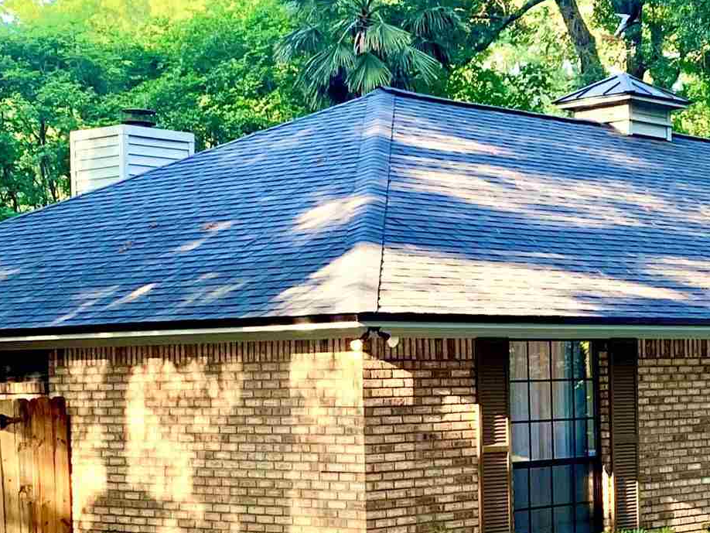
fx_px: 1785
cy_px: 452
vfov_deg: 16.8
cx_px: 626
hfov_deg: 22.0
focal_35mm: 87
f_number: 1.8
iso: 40
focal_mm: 4.25
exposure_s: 1/121
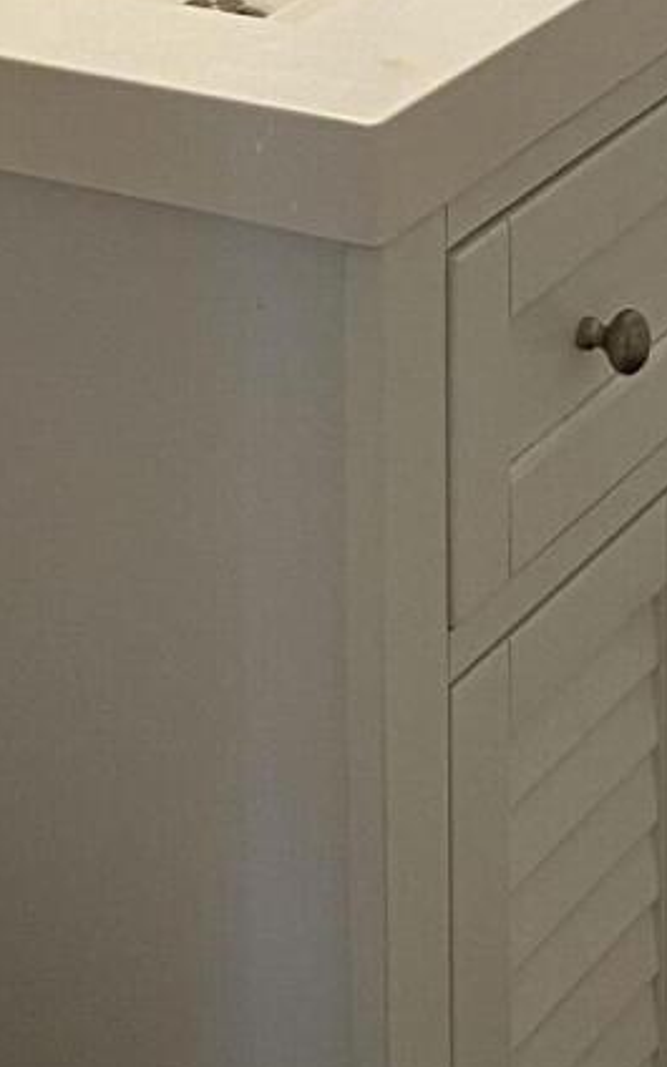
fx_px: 3781
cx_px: 916
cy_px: -408
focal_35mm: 130
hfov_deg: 9.9
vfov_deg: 15.2
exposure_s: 1/60
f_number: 1.8
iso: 100
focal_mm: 4.25
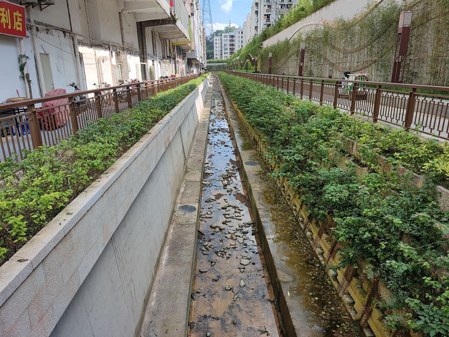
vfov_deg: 56.8
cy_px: 168
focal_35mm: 24
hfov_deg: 71.6
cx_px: 224
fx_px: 311
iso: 50
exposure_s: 1/1210
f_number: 1.85
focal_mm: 6.78
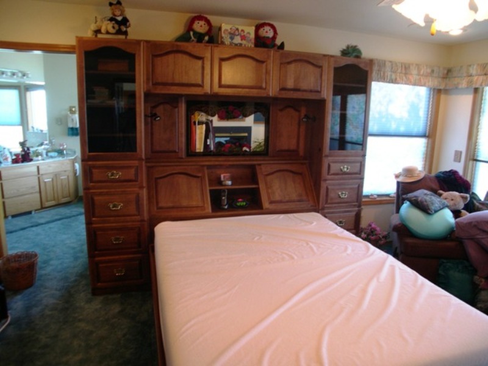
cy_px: 183
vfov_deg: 37.7
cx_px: 244
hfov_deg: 49.0
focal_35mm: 38
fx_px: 536
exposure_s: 1/11.7
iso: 100
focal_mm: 8
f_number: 2.8
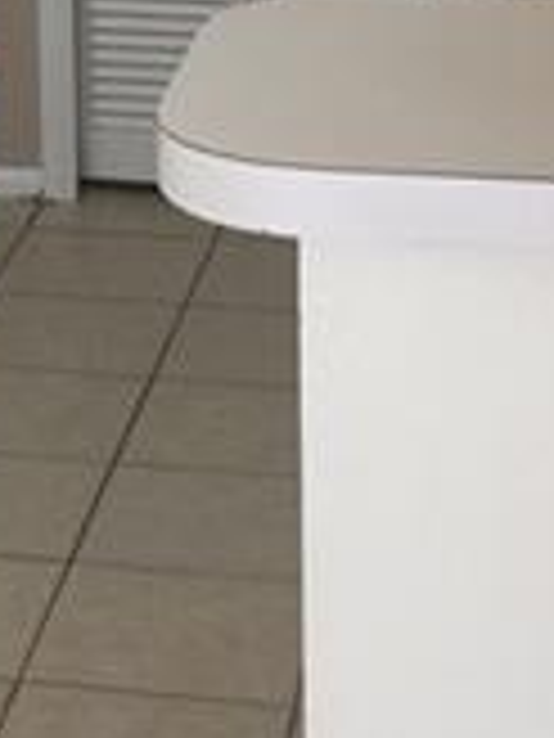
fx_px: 2902
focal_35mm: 136
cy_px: -99
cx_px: -135
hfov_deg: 10.7
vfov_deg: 14.1
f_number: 2.2
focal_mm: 4.15
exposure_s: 1/60
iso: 32
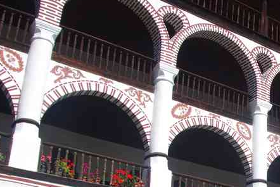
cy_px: 181
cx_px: 282
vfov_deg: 21.6
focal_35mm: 61
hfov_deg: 30.5
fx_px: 475
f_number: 9
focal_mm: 18
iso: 100
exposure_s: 1/40
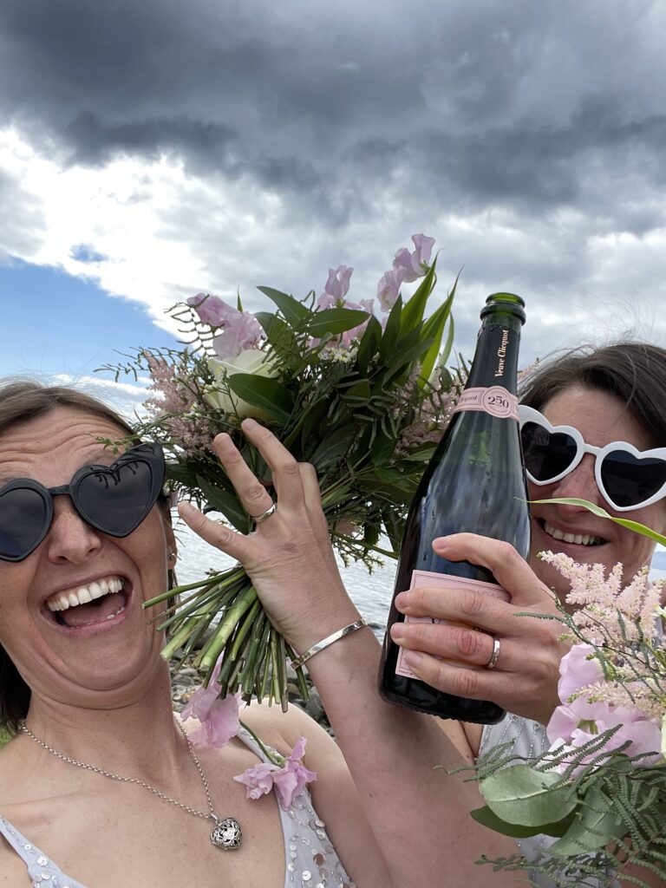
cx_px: 333
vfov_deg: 60.0
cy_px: 444
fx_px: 770
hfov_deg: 46.8
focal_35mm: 30
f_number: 2.2
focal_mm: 2.71
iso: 25
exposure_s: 1/370
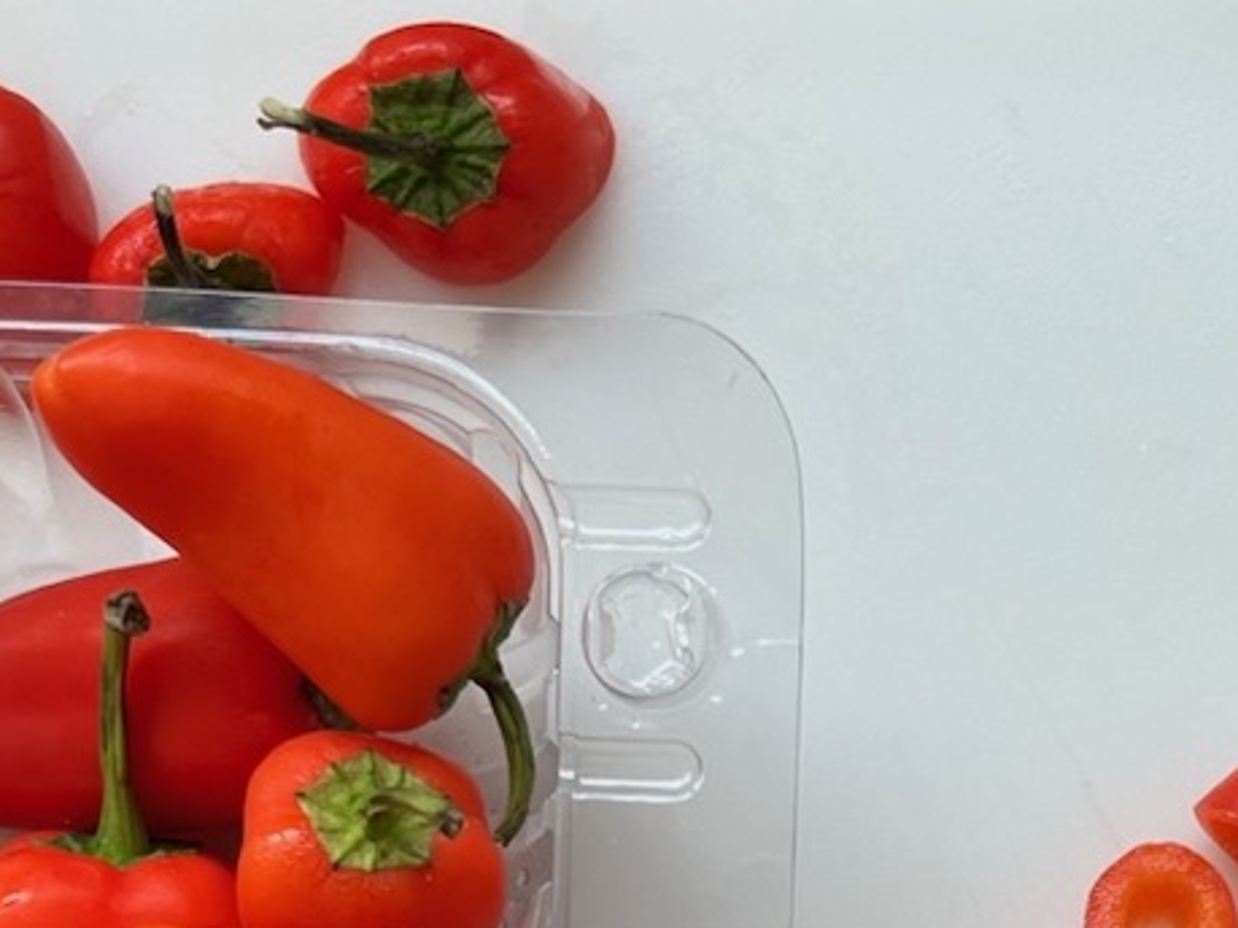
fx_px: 2431
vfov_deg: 20.3
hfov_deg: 28.3
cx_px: 855
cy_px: 1095
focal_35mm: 68
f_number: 1.5
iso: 40
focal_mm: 5.7
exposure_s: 1/155
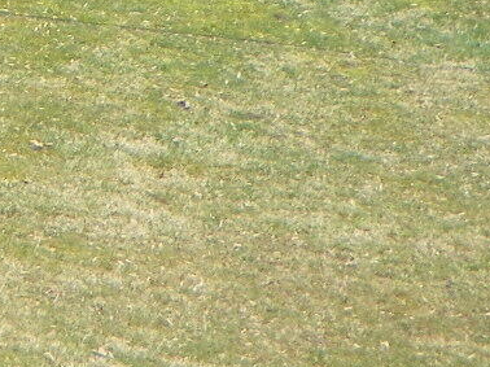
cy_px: -490
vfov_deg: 4.2
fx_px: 4909
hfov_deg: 5.7
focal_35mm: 347
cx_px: -207
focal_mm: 11.4
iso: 64
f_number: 3.5
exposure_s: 1/125
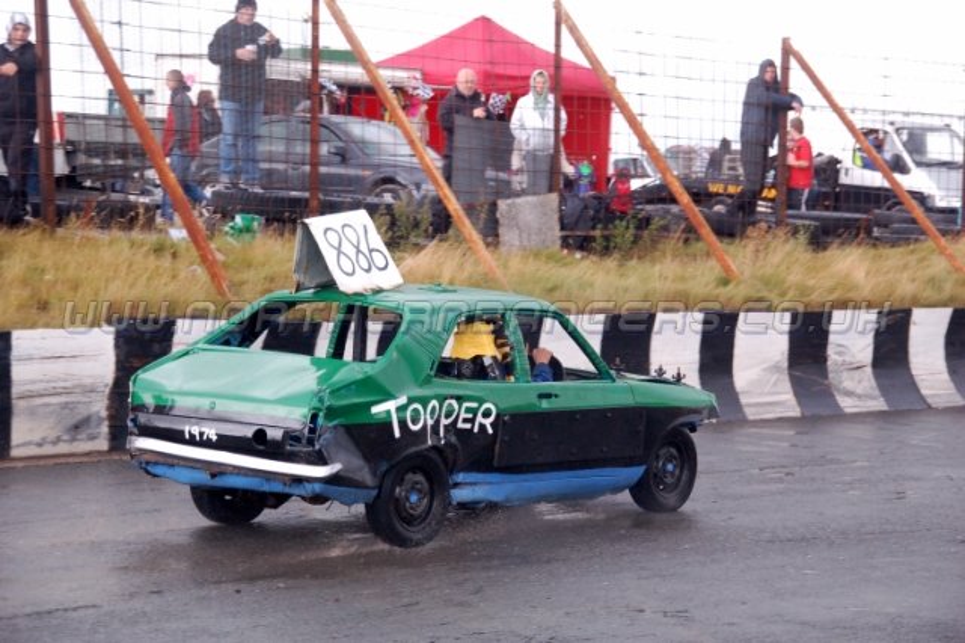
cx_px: 482
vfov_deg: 14.0
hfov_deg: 20.9
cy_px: 322
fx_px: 2612
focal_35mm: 98
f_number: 5.3
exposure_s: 1/500
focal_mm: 65
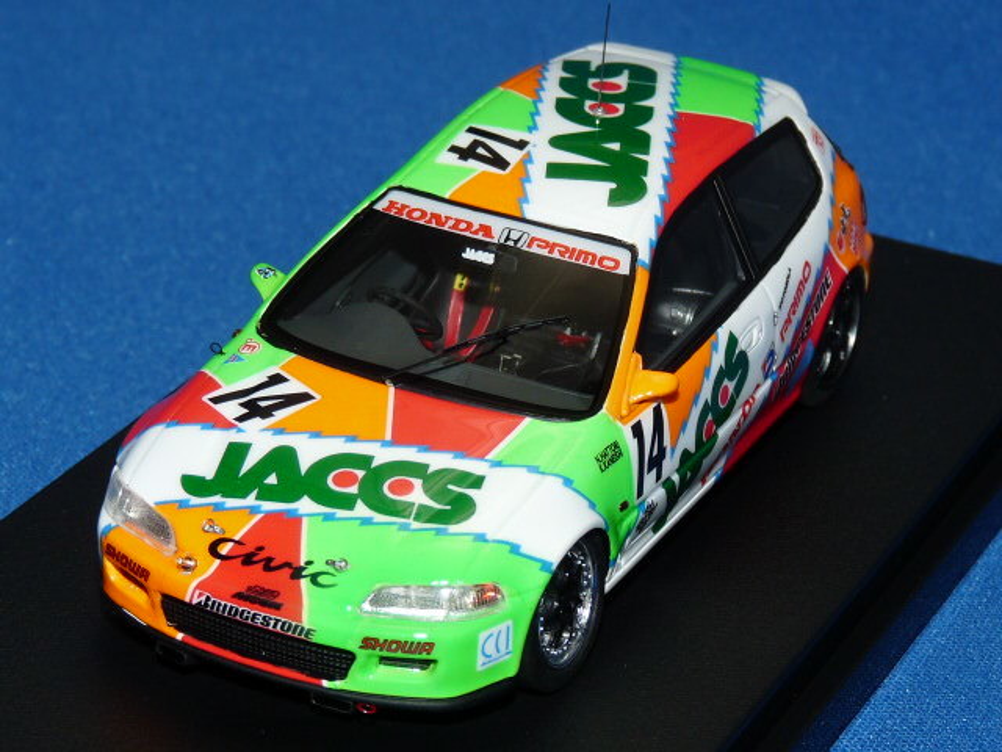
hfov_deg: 15.4
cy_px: 376
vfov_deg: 11.6
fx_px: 3705
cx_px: 501
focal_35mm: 128
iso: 100
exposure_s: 1/80
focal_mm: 12.8
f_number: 4
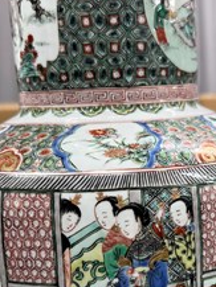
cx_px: 134
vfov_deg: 38.3
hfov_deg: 30.2
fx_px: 399
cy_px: 226
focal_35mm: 48
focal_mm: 5.7
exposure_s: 1/60
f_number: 1.5
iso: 80
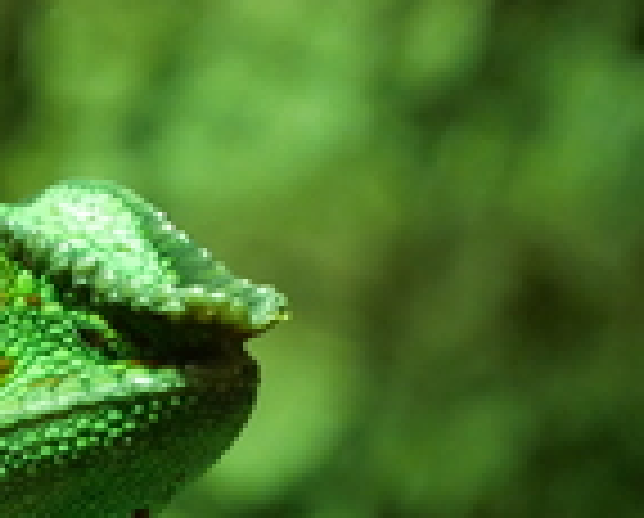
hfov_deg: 3.3
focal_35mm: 577
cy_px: 696
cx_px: -14
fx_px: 11020
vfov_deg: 2.7
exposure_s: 1/125
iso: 3200
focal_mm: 92
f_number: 5.4
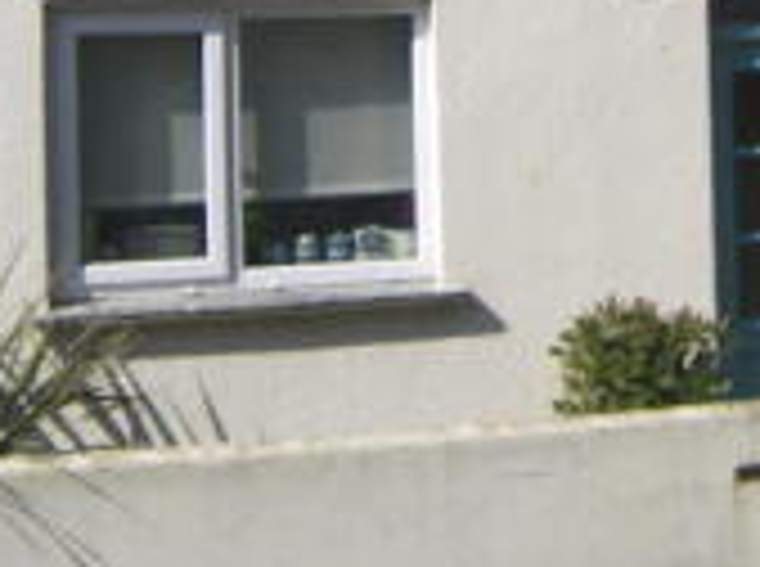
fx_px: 1818
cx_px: 677
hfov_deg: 23.0
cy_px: -124
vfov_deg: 16.9
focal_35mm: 83
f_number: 2.8
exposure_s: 1/1000
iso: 50
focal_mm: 5
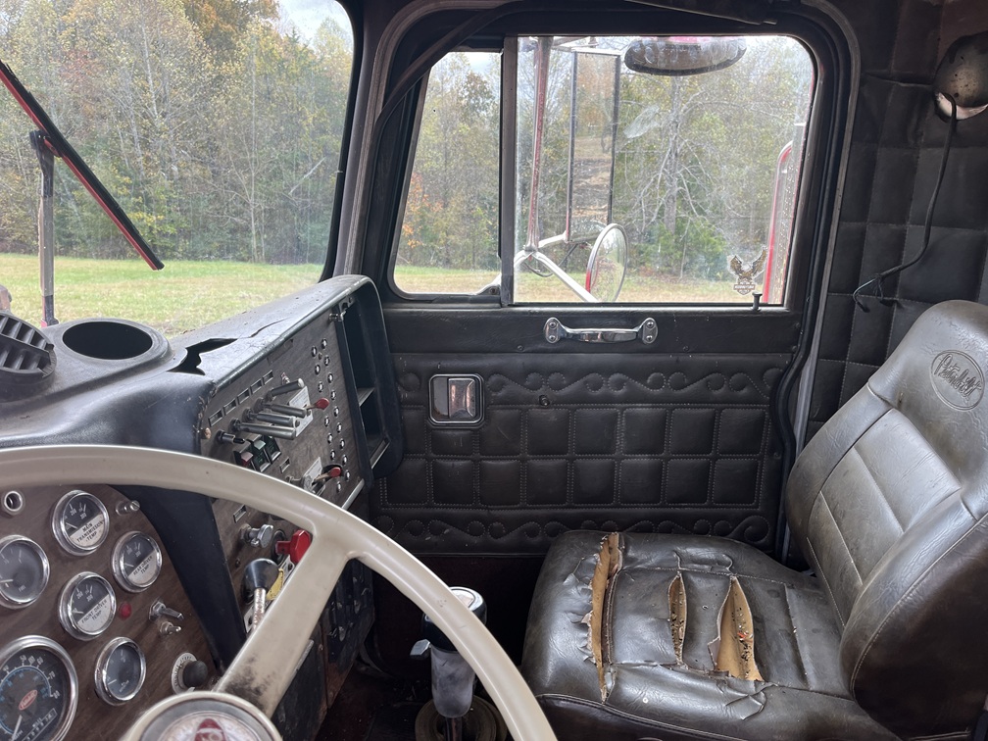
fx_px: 742
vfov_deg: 53.1
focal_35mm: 26
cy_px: 370
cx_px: 494
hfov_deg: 67.3
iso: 50
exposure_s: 1/122
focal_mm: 5.1
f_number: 1.6
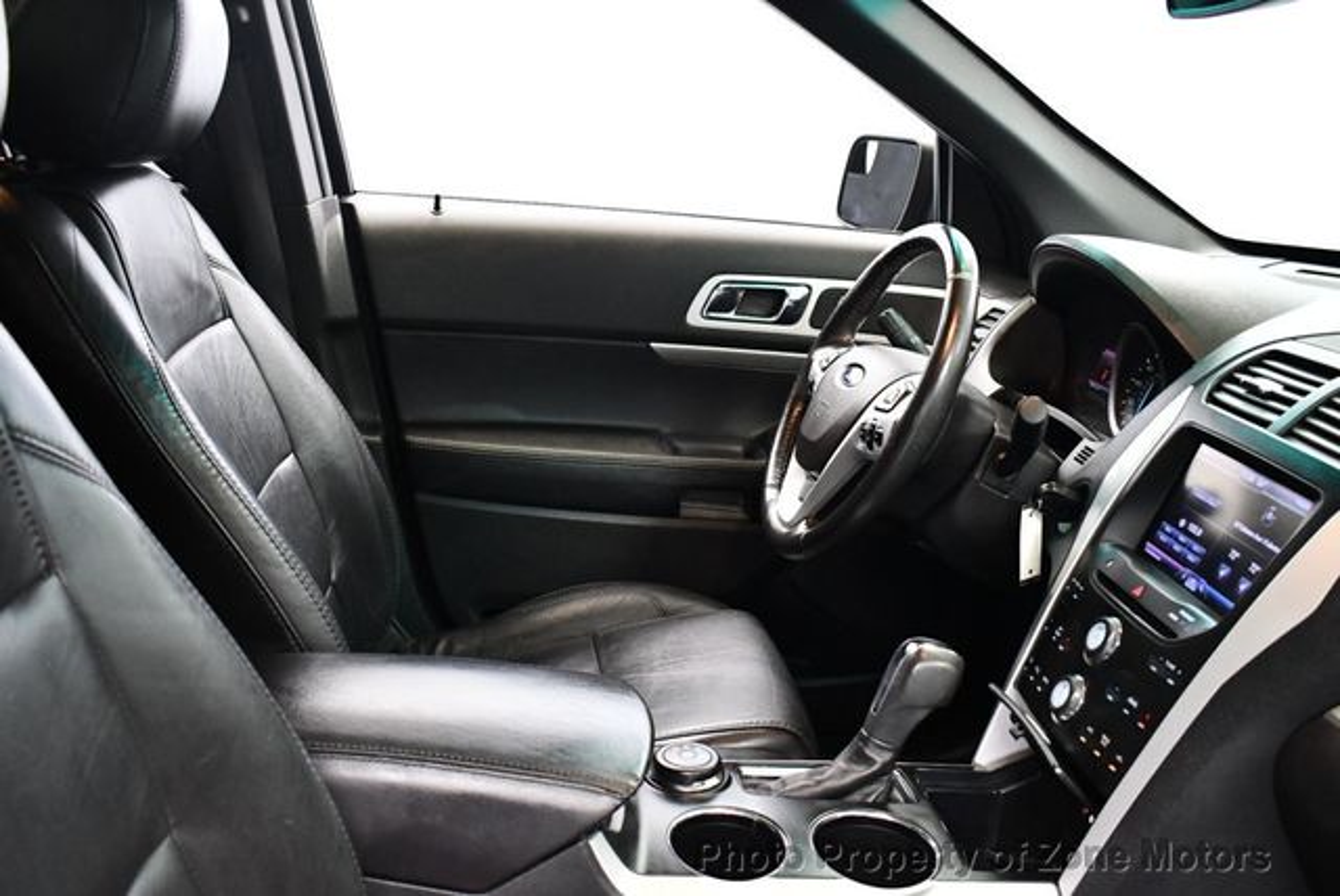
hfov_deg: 53.1
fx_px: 1341
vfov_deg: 36.9
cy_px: 448
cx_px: 670
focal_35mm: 36
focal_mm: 18
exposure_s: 1/80
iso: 3200
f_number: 3.5
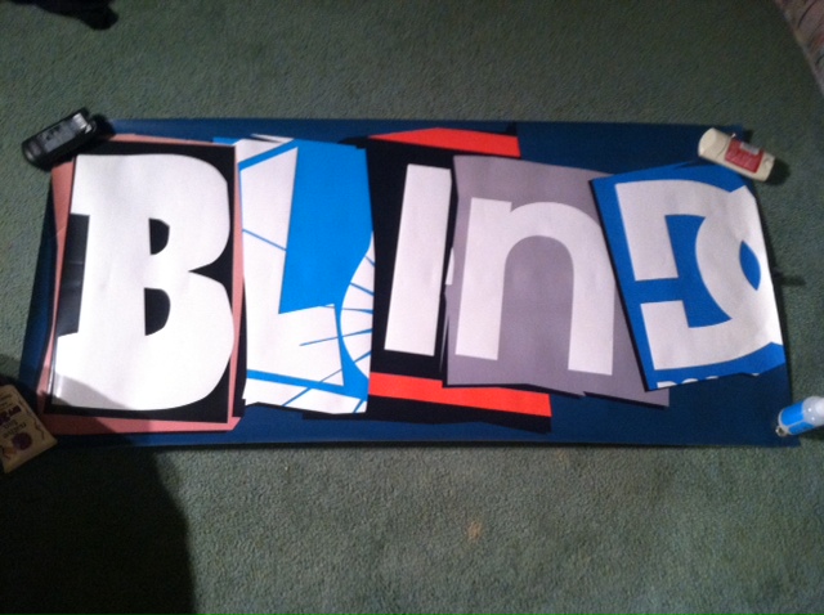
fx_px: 832
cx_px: 412
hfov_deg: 52.7
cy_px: 308
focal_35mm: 35
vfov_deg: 40.6
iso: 400
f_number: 2.8
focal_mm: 3.85
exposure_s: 1/15
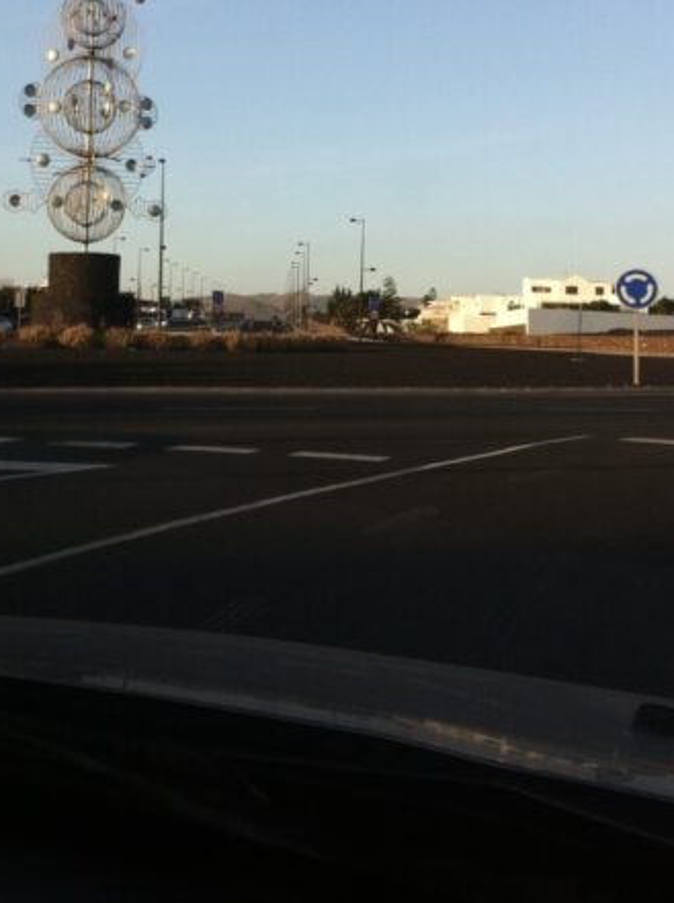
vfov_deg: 37.7
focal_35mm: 50
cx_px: 277
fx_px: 1302
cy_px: 283
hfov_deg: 29.0
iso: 80
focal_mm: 3.85
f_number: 2.8
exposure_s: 1/464
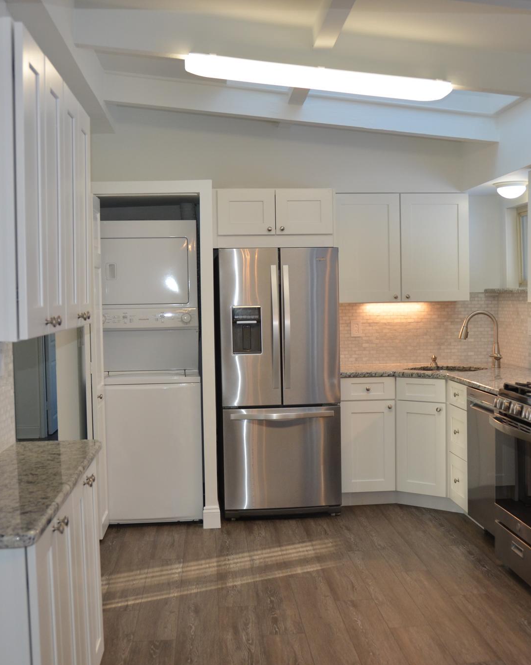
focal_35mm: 47
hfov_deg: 32.0
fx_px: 924
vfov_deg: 39.5
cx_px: 306
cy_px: 334
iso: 400
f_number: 3.8
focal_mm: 22
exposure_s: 1/125
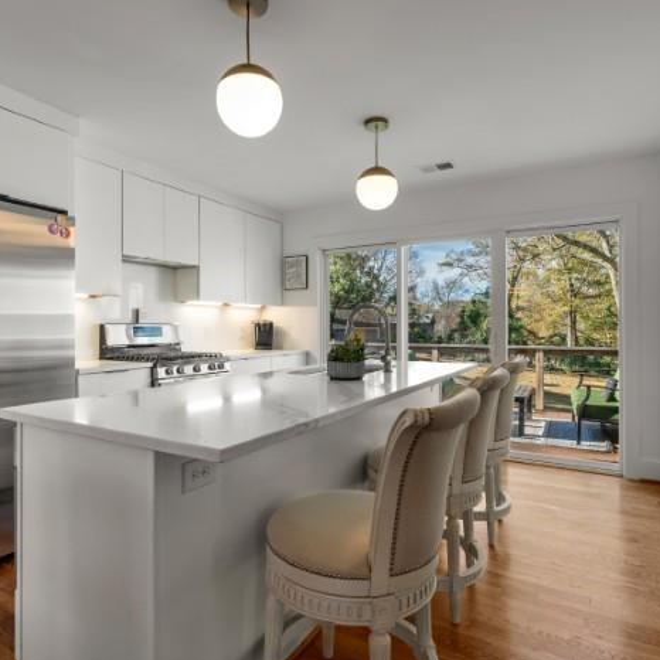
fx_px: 453
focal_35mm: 21
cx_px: 317
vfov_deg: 72.1
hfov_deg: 72.1
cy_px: 327
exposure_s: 1/8
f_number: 8
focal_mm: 16
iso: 200
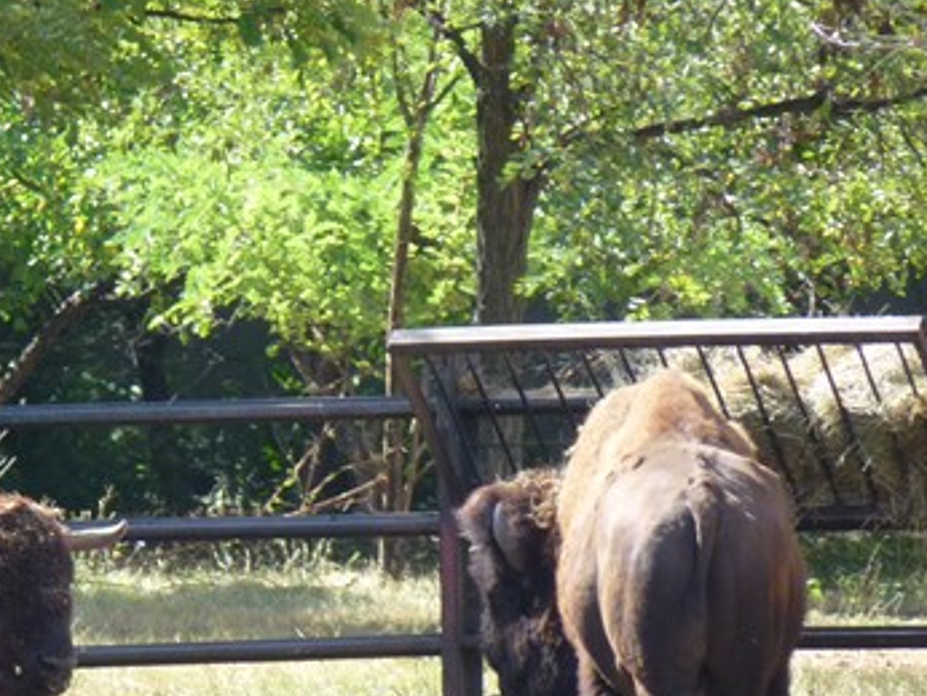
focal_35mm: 710
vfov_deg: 2.1
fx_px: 19027
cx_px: 220
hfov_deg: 2.8
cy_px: 517
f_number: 5.9
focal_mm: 68.8
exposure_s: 1/125
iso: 200
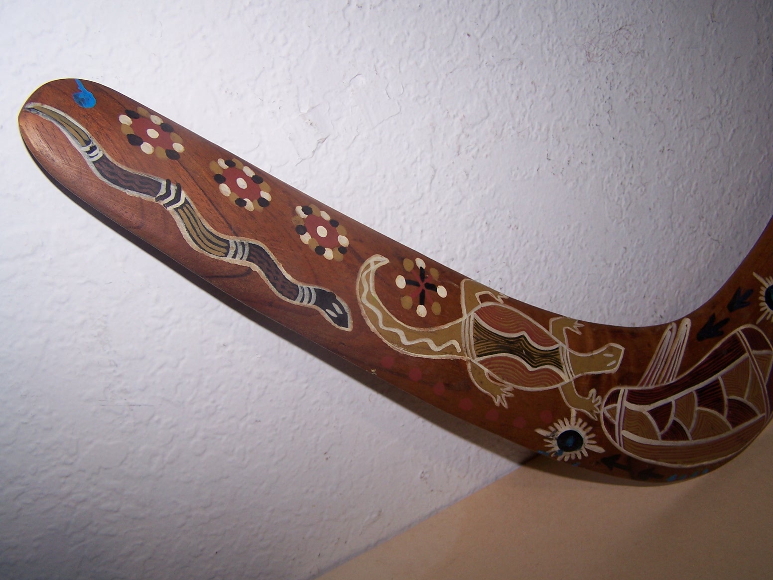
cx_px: 386
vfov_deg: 37.7
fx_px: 849
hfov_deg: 49.0
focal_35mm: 38
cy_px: 290
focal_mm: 6.3
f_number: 2.8
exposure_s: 1/60
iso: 80
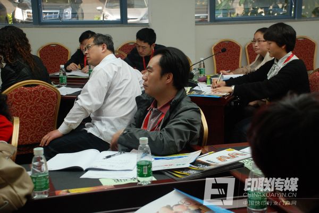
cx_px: 160
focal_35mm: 66
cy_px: 106
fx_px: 585
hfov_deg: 30.5
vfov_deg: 20.6
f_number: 5
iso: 800
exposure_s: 1/100
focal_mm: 44
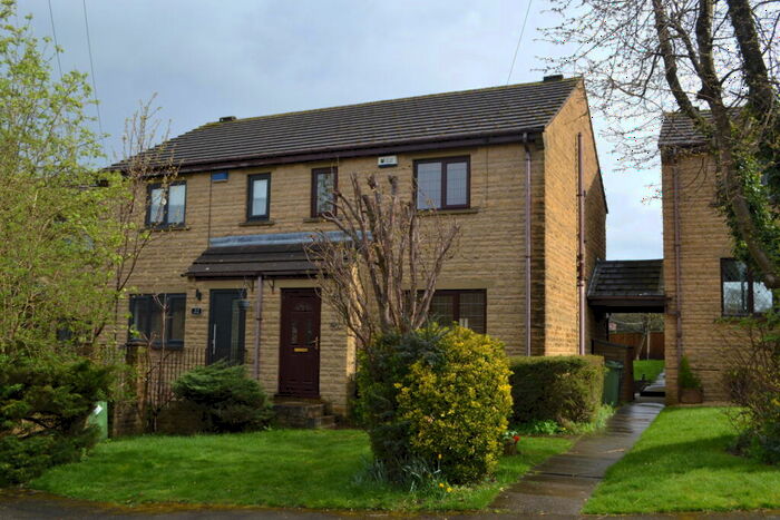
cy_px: 260
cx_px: 390
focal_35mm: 33
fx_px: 715
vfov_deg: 40.0
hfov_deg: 57.2
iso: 100
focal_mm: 22
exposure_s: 1/200
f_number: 7.1
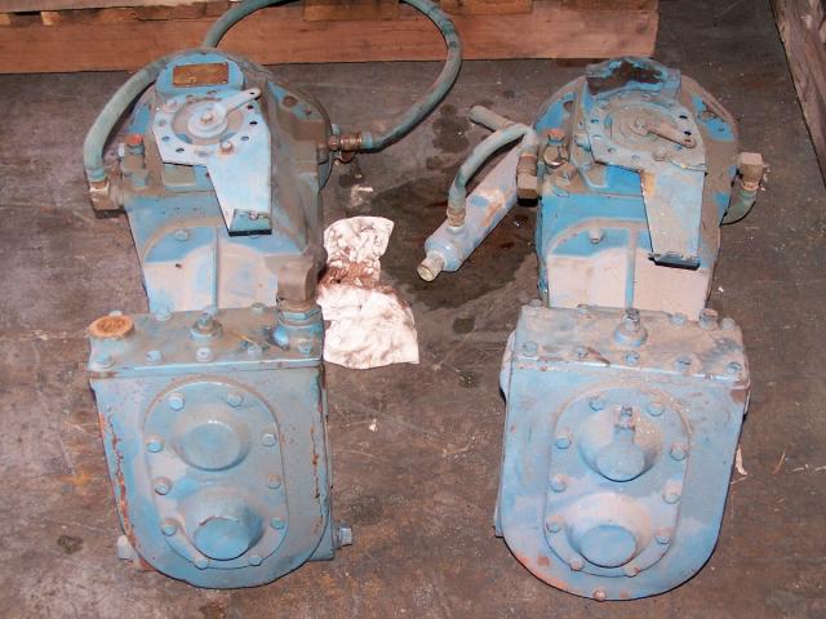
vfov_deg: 28.6
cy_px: 310
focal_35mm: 51
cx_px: 413
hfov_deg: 37.5
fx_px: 1217
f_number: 3.2
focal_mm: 8.5
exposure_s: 1/60
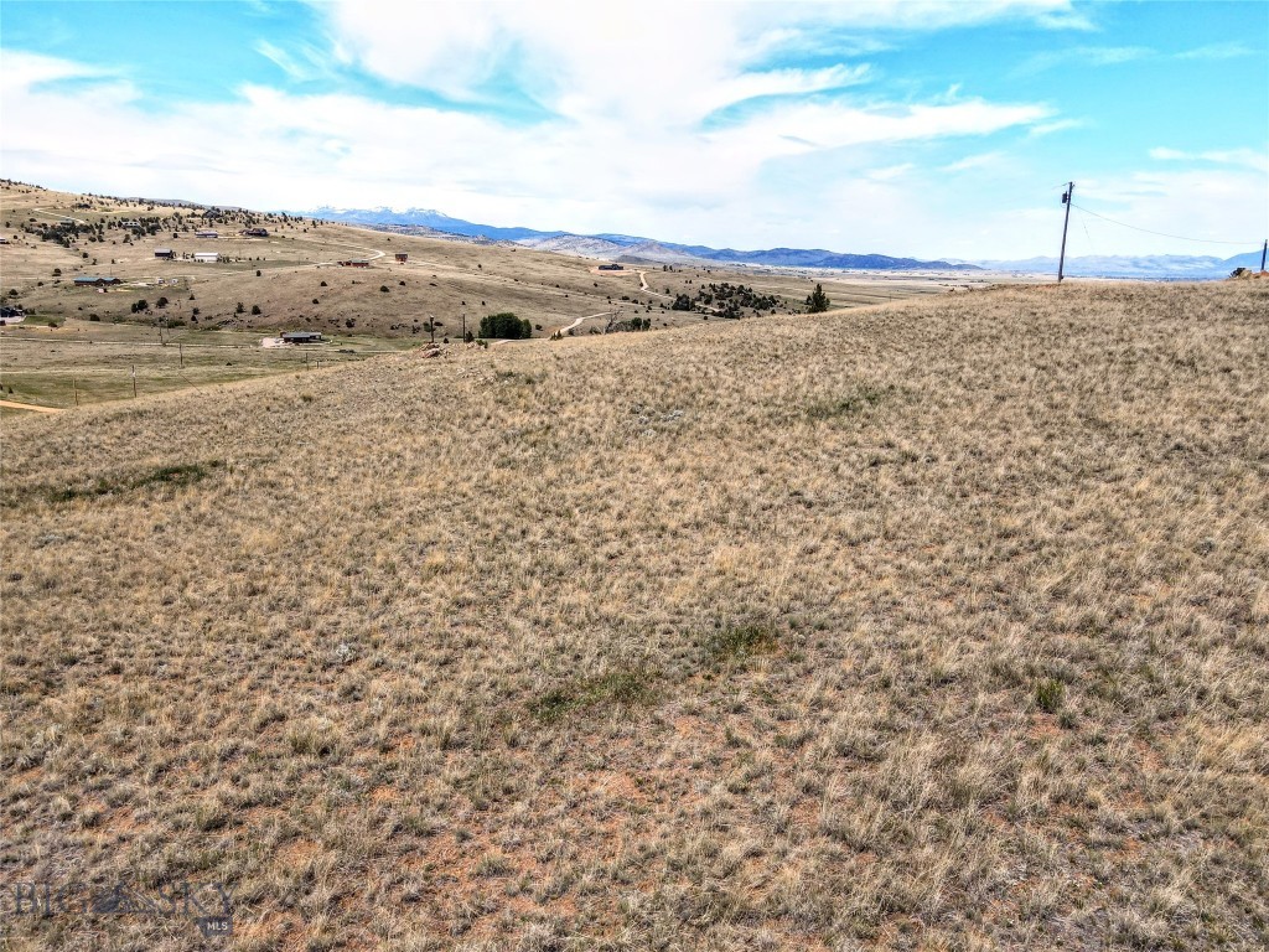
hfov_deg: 71.6
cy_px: 476
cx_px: 634
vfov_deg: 56.8
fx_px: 880
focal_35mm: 24
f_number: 2.8
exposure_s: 1/640
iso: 100
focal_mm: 4.5
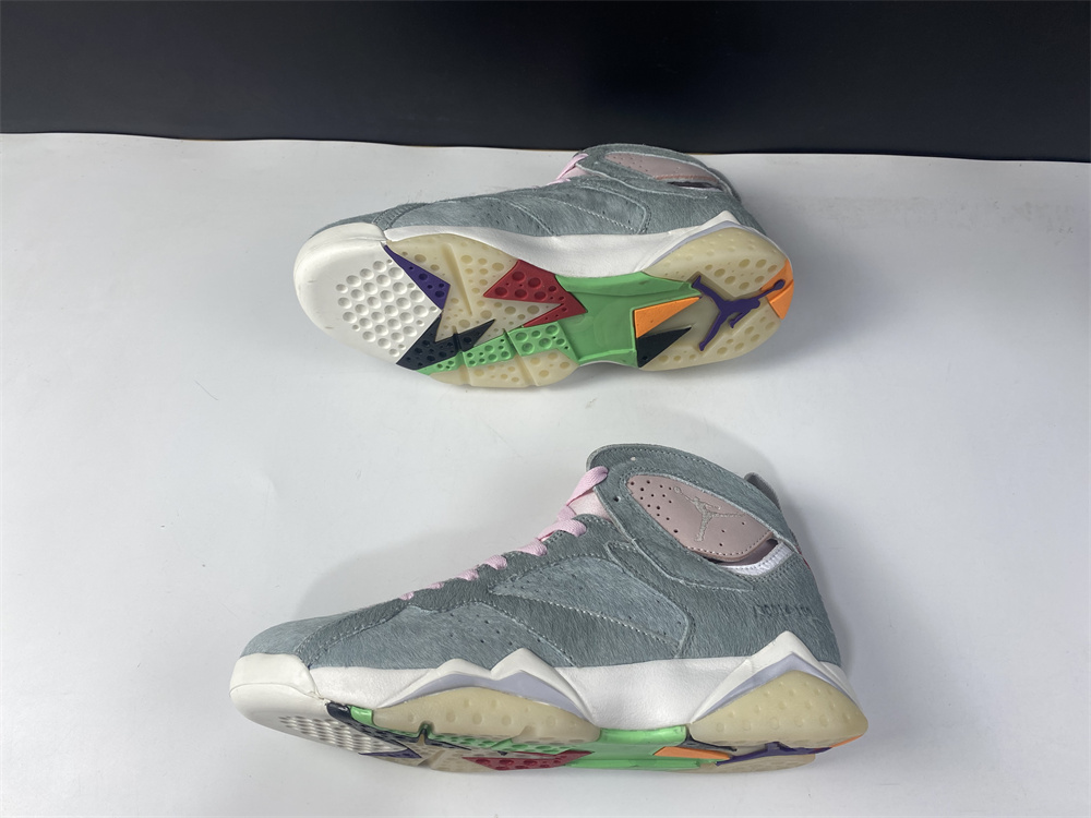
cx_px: 546
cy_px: 409
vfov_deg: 53.1
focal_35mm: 26
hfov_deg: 67.3
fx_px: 819
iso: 40
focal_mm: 4.25
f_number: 1.8
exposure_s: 1/100
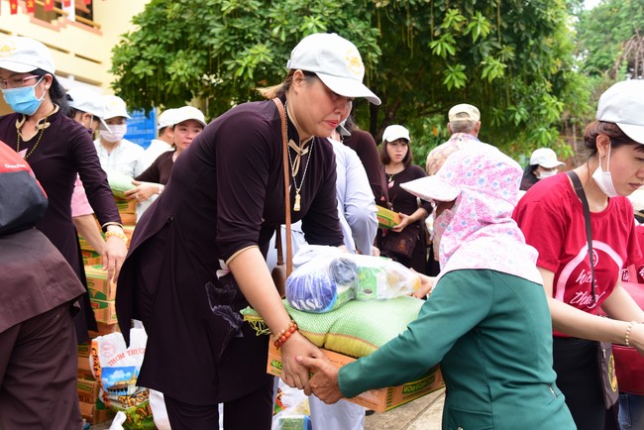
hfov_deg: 48.4
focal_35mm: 40
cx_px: 322
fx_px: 716
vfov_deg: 33.4
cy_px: 215
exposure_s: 1/100
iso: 125
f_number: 5.6
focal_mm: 40
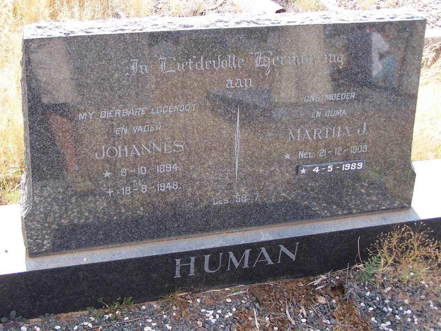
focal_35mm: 51
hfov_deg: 37.5
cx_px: 220
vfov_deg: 28.6
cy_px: 166
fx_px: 650
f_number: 3
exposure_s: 1/250
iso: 80
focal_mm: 8.5
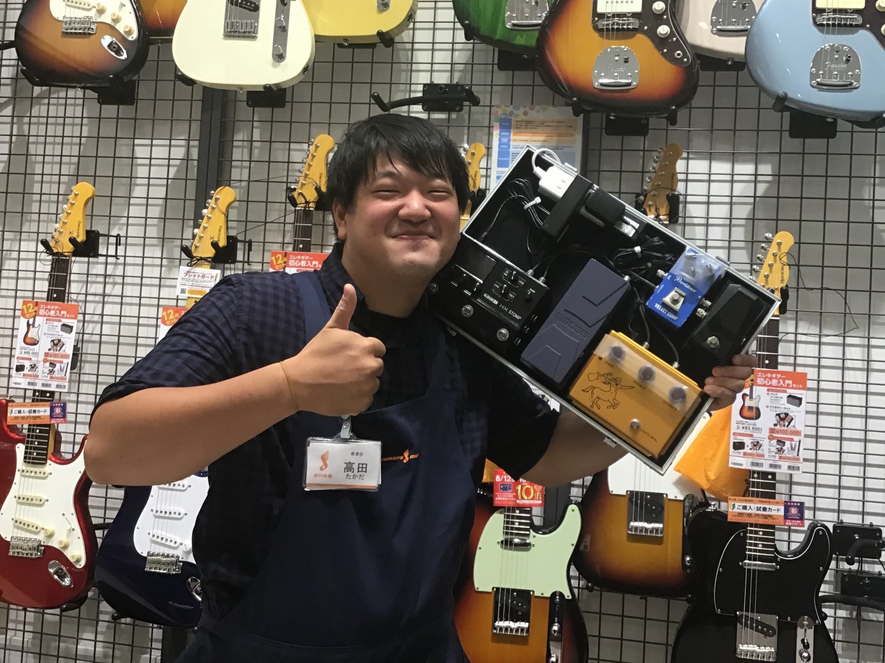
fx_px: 792
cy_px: 332
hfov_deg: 58.4
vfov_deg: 45.4
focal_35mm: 31
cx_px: 442
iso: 40
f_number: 2.4
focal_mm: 3.3
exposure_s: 1/30
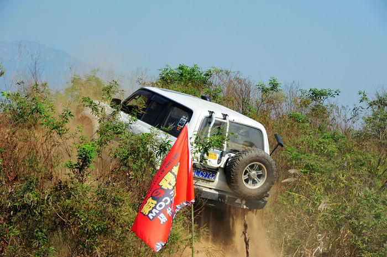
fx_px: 1986
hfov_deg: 11.1
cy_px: 128
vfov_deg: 7.4
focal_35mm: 185
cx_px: 194
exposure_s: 1/400
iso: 400
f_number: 14
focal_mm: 185
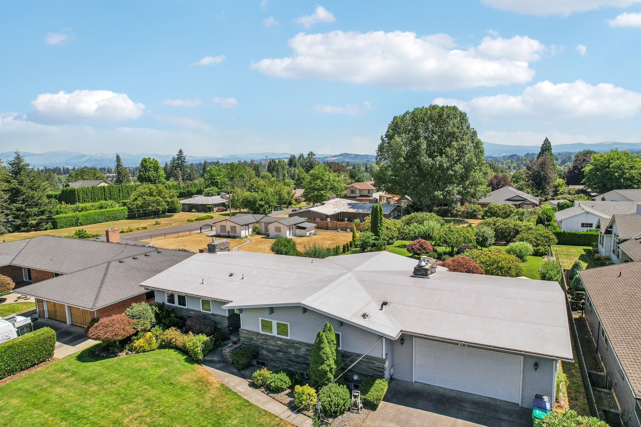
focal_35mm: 22
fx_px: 392
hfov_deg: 78.6
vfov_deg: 57.2
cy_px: 214
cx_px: 320
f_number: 2.8
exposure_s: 1/640
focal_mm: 8.4
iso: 110
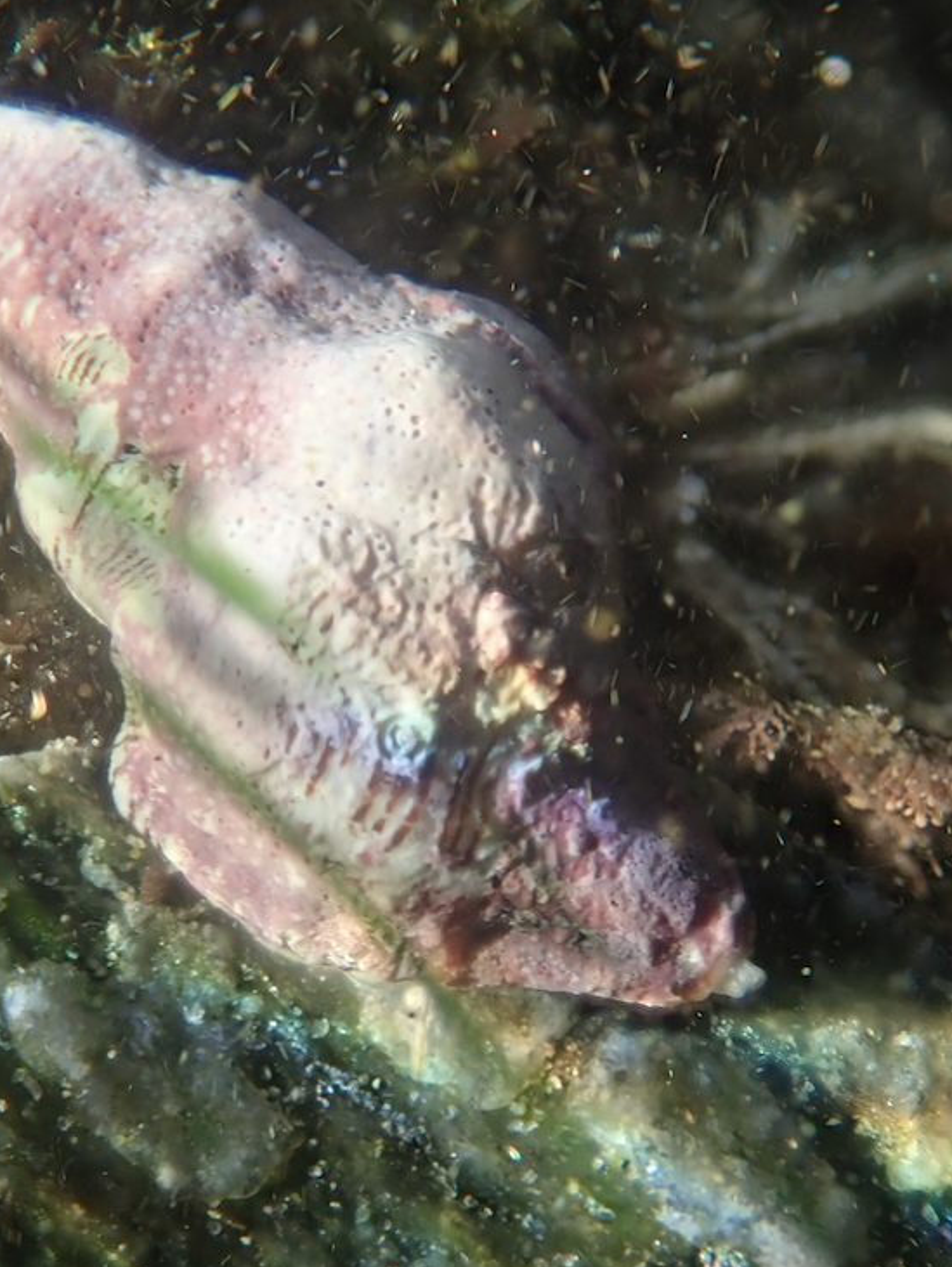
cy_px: 749
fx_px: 2565
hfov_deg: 21.0
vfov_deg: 27.7
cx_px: 399
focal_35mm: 70
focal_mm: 7.34
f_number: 4
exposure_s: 1/160
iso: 160
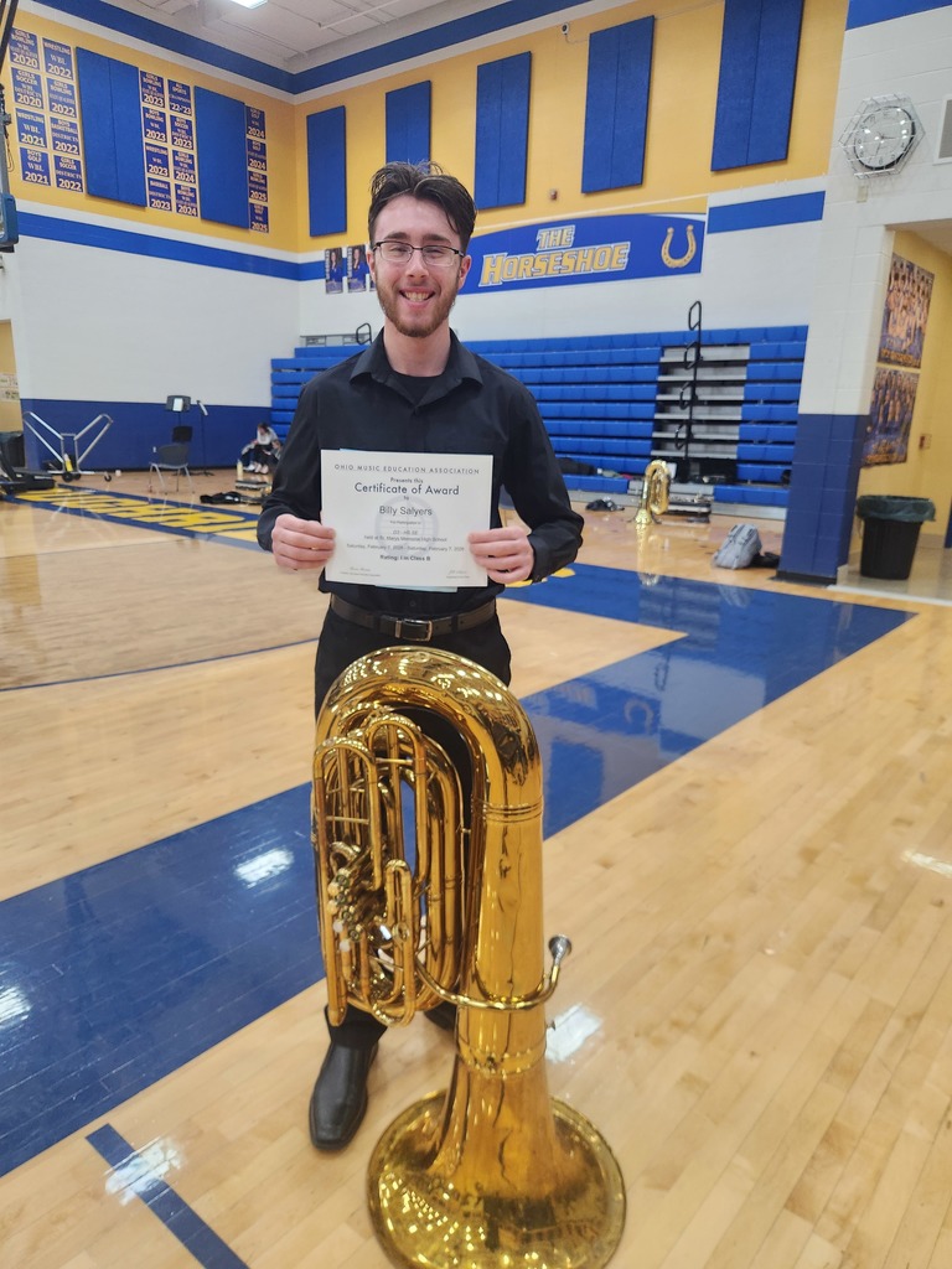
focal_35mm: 23
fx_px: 843
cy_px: 634
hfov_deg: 58.9
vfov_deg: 73.9
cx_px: 476
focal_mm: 5.4
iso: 250
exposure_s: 1/120
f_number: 1.8
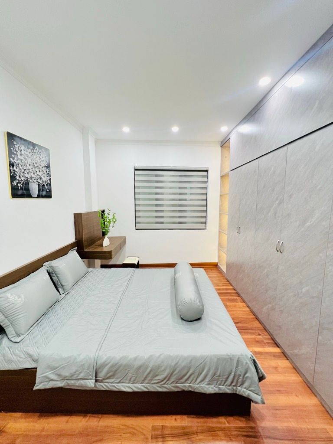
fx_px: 167
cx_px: 166
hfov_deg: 89.9
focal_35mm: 13
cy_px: 222
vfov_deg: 106.2
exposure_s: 1/50
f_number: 1.8
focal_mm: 1.57
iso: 160
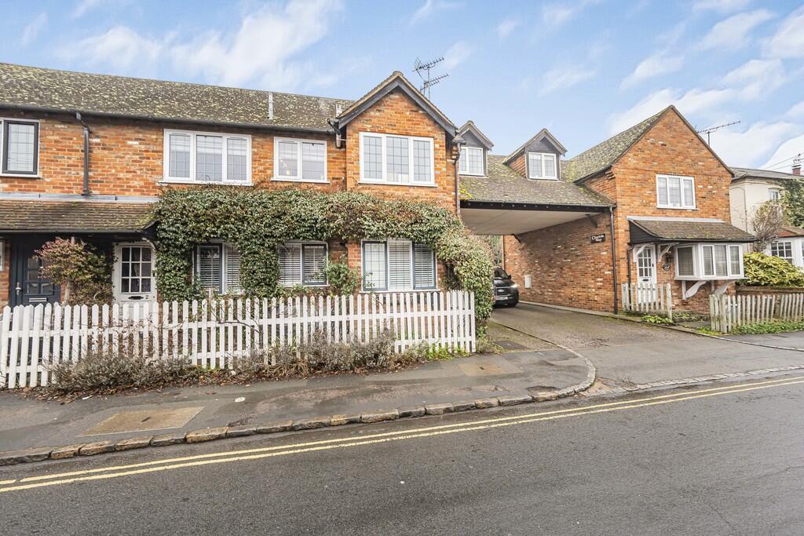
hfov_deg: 108.3
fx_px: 290
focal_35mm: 13
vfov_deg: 85.4
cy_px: 268
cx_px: 402
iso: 320
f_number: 9
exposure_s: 1/40
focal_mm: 13
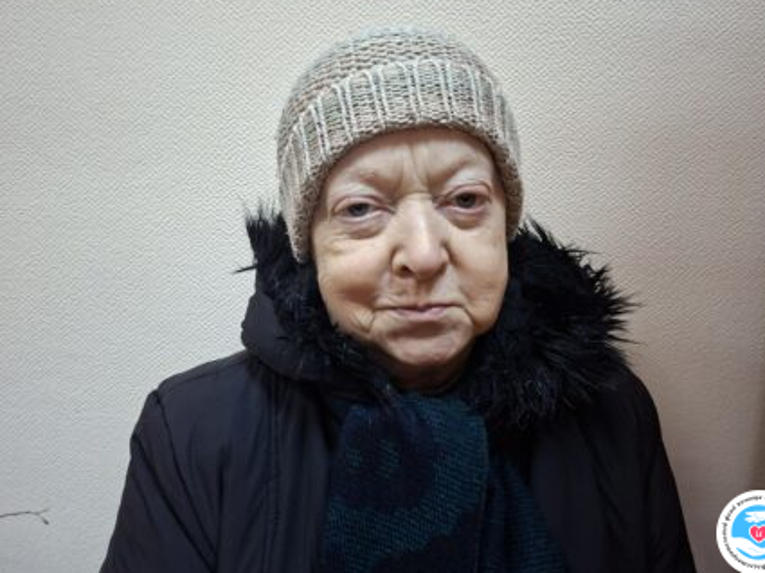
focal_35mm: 26
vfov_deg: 53.0
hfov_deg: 67.3
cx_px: 389
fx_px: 574
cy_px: 272
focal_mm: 5.54
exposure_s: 1/25
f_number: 1.8
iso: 400
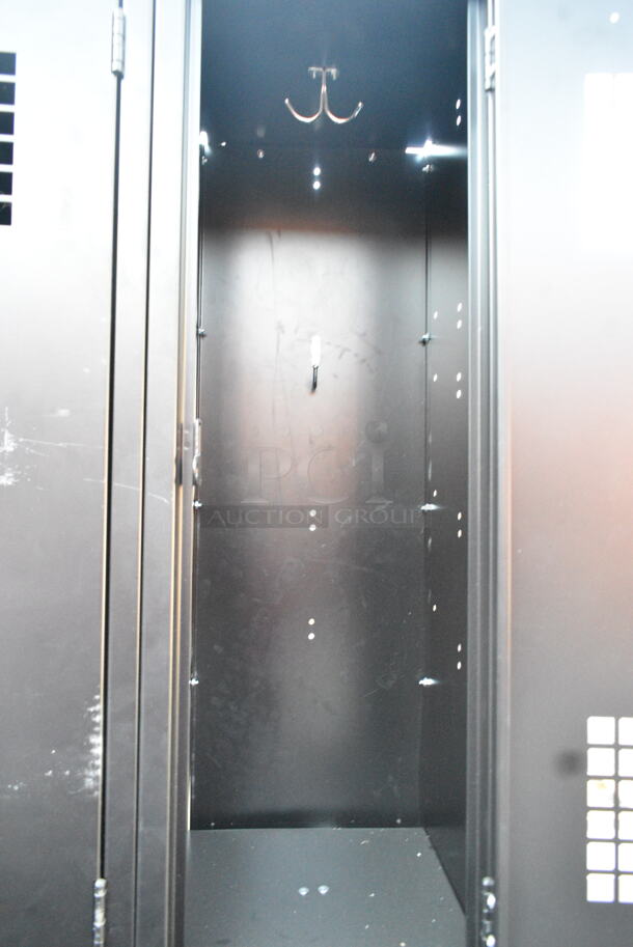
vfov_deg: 67.3
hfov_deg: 48.0
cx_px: 316
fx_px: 711
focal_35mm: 27
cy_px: 474
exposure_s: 1/200
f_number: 5.6
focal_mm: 18
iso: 6400
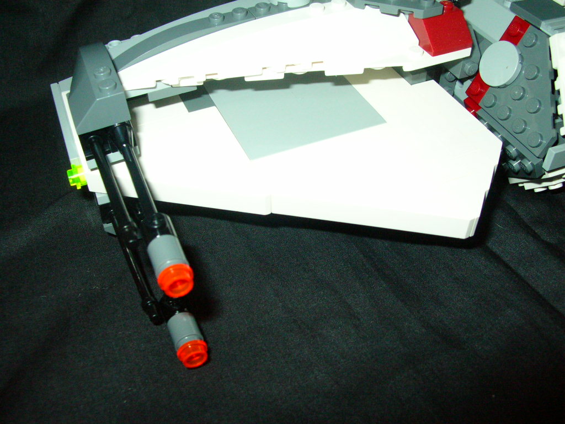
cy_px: 212
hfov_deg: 51.4
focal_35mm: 36
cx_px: 282
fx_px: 588
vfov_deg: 39.7
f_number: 3.7
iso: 200
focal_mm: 6
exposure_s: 1/60.1
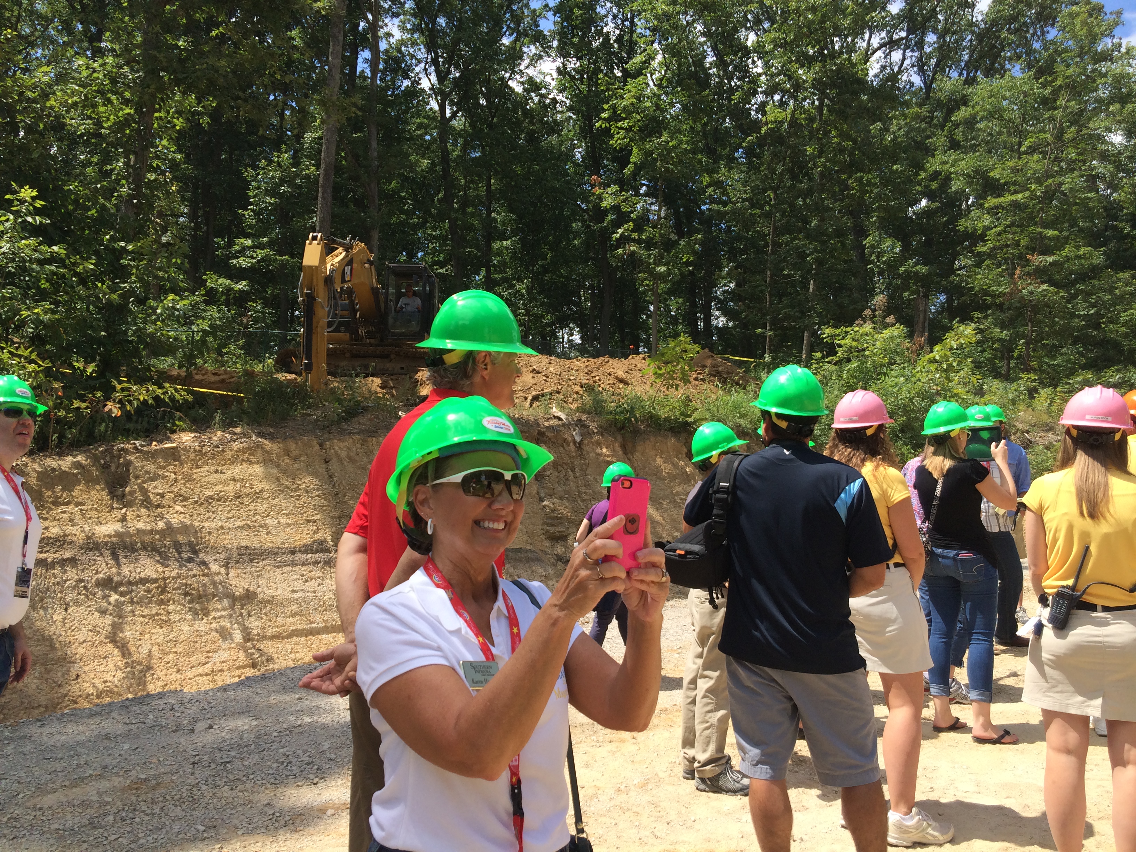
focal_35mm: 30
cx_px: 568
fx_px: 985
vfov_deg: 46.8
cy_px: 426
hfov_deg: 60.0
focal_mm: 4.12
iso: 32
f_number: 2.2
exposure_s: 1/1520
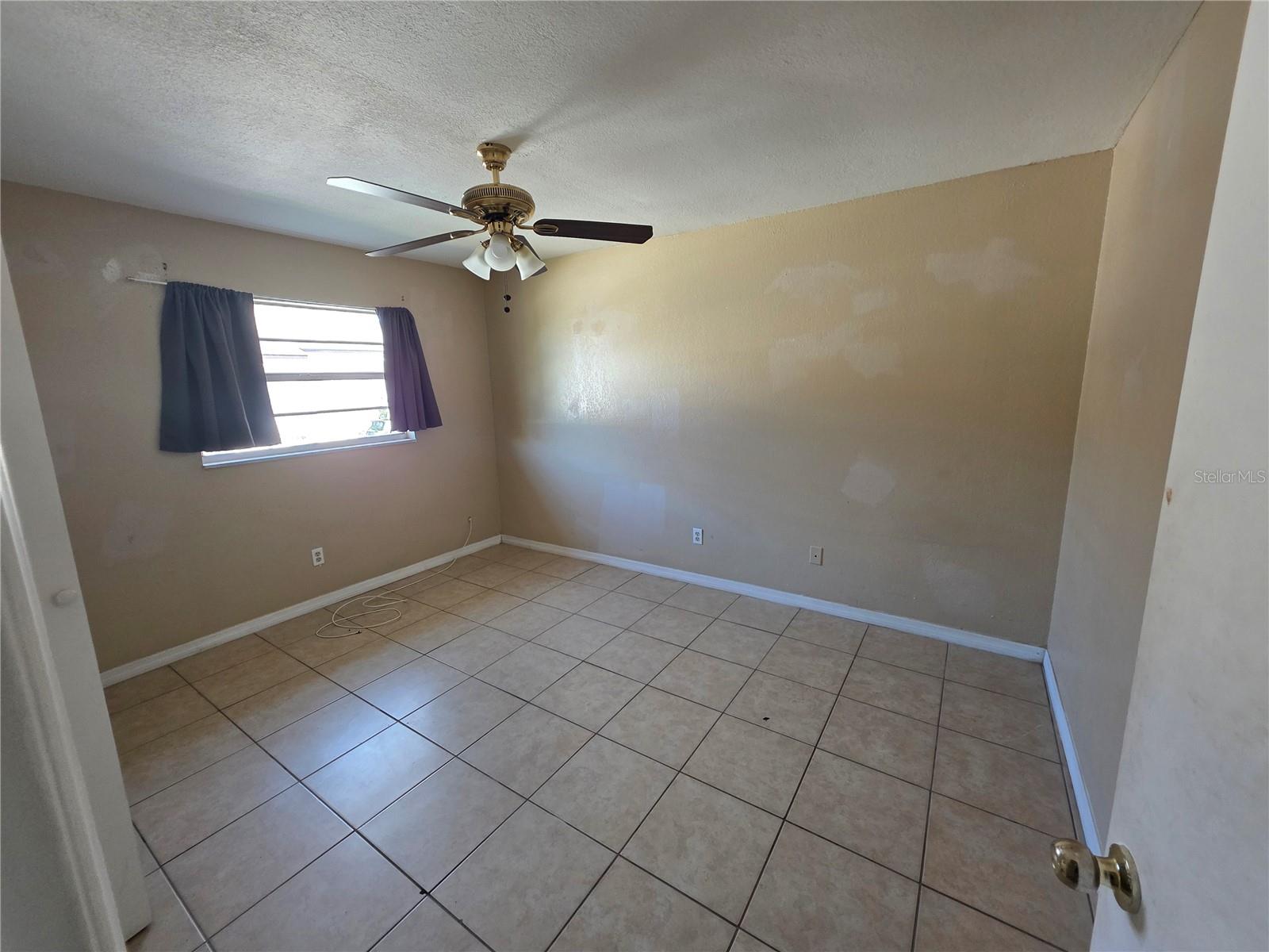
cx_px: 634
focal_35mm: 13
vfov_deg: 89.9
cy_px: 476
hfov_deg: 106.2
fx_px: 477
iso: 200
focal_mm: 2.2
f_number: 1.9
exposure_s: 1/120
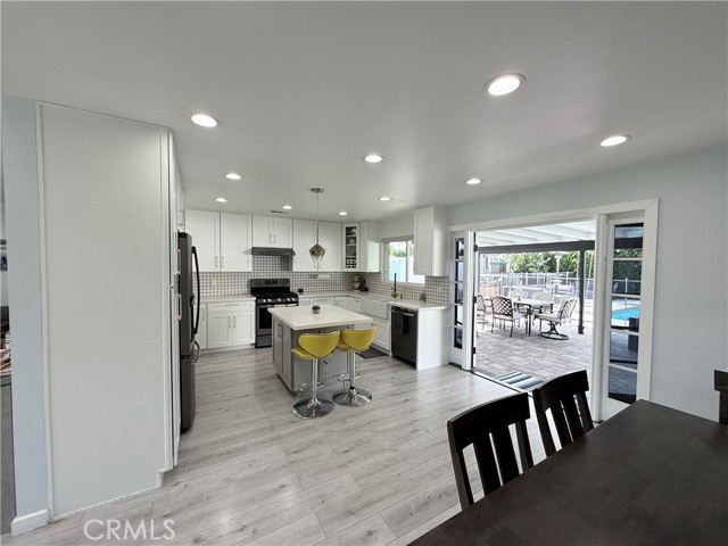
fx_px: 294
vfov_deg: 85.7
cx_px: 364
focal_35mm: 14
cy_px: 273
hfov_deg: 102.1
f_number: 2.2
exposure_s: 1/130
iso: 64
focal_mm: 2.22
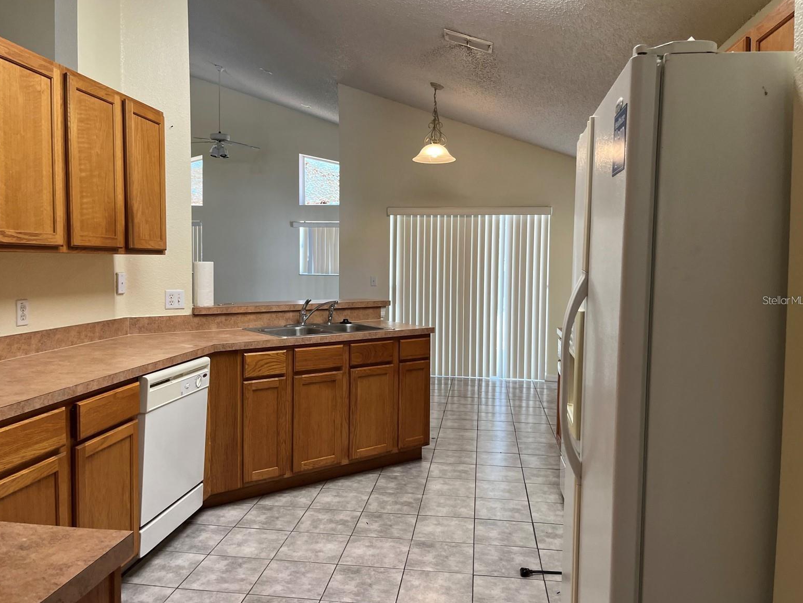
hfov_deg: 65.3
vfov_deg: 51.4
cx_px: 395
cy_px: 300
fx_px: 626
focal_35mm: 27
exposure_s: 1/120
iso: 125
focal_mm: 5.1
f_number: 1.6
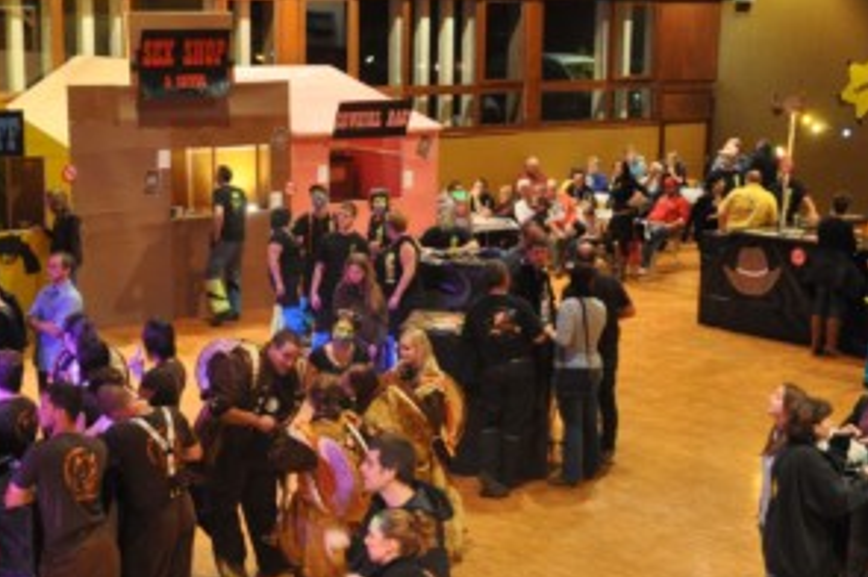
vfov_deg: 20.5
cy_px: 380
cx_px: 388
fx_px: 1590
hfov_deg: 30.5
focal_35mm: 66
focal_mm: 26
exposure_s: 1/10
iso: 1600
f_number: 4
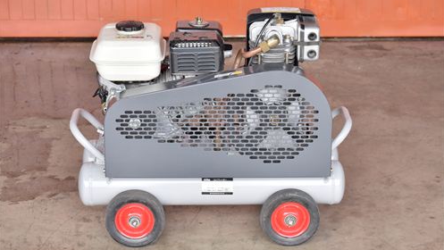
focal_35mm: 98
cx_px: 222
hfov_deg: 21.8
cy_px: 135
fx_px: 1154
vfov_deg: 12.4
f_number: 6.3
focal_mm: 62
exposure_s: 1/500
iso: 1250
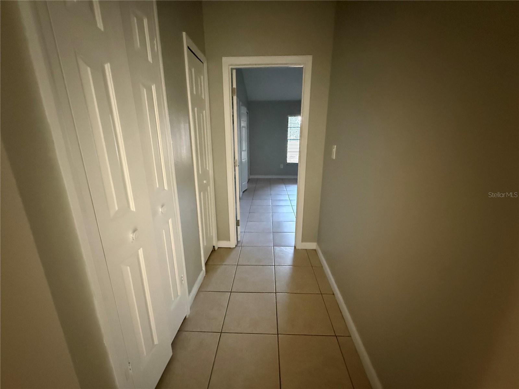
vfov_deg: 85.7
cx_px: 260
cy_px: 194
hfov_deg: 102.1
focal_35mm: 14
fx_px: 210
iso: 1600
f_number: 2.2
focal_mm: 2.22
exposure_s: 1/40
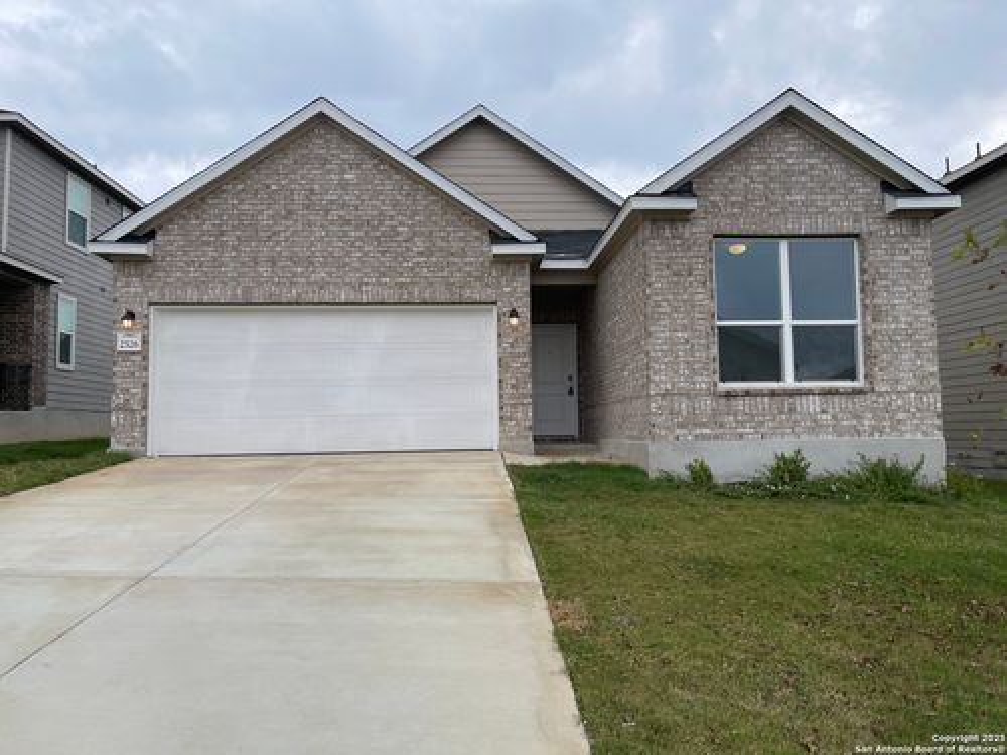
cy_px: 378
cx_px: 504
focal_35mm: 25
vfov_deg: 54.9
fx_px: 727
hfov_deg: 69.4
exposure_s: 1/1795
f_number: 1.6
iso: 32
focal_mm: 5.1
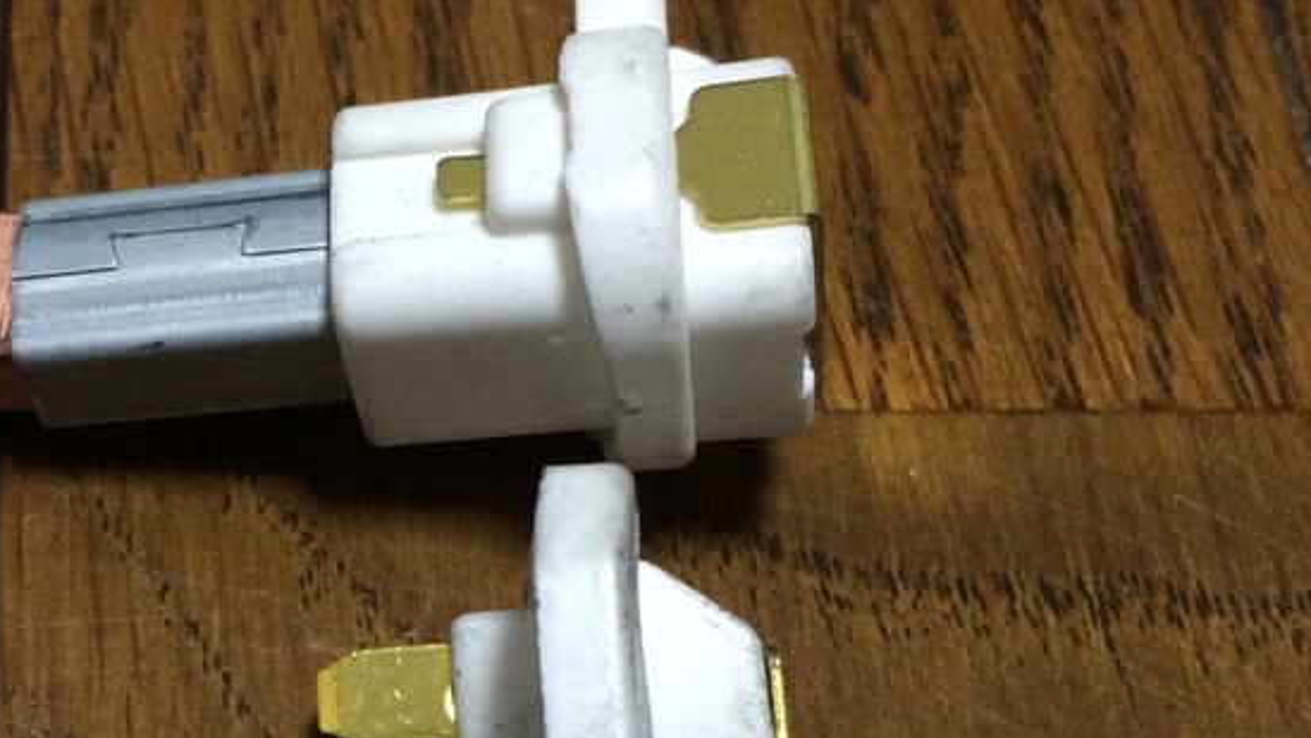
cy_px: 652
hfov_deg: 29.8
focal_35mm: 69
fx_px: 2399
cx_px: 260
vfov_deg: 17.3
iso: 160
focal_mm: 4.15
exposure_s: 1/30
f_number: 2.2
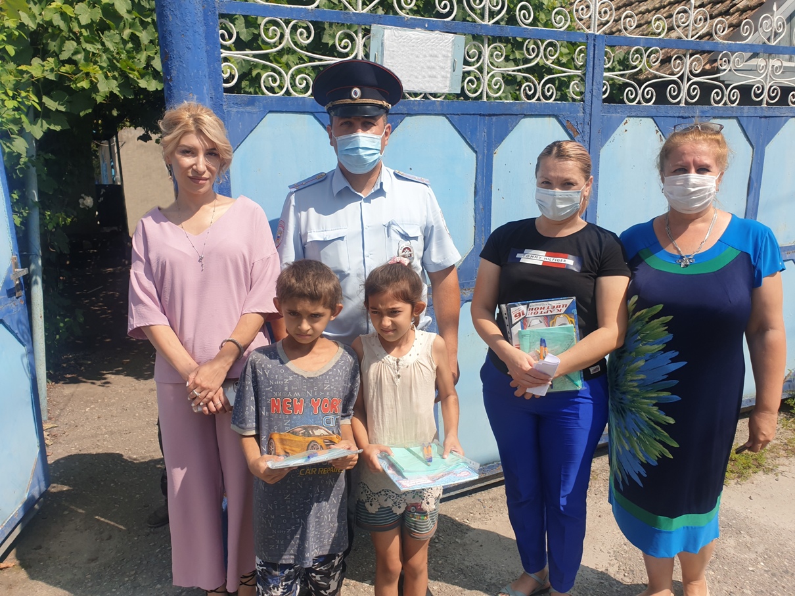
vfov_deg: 53.0
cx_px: 398
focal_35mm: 26
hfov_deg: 67.3
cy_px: 298
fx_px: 597
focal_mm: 4.3
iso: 50
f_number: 2.4
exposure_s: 1/1838
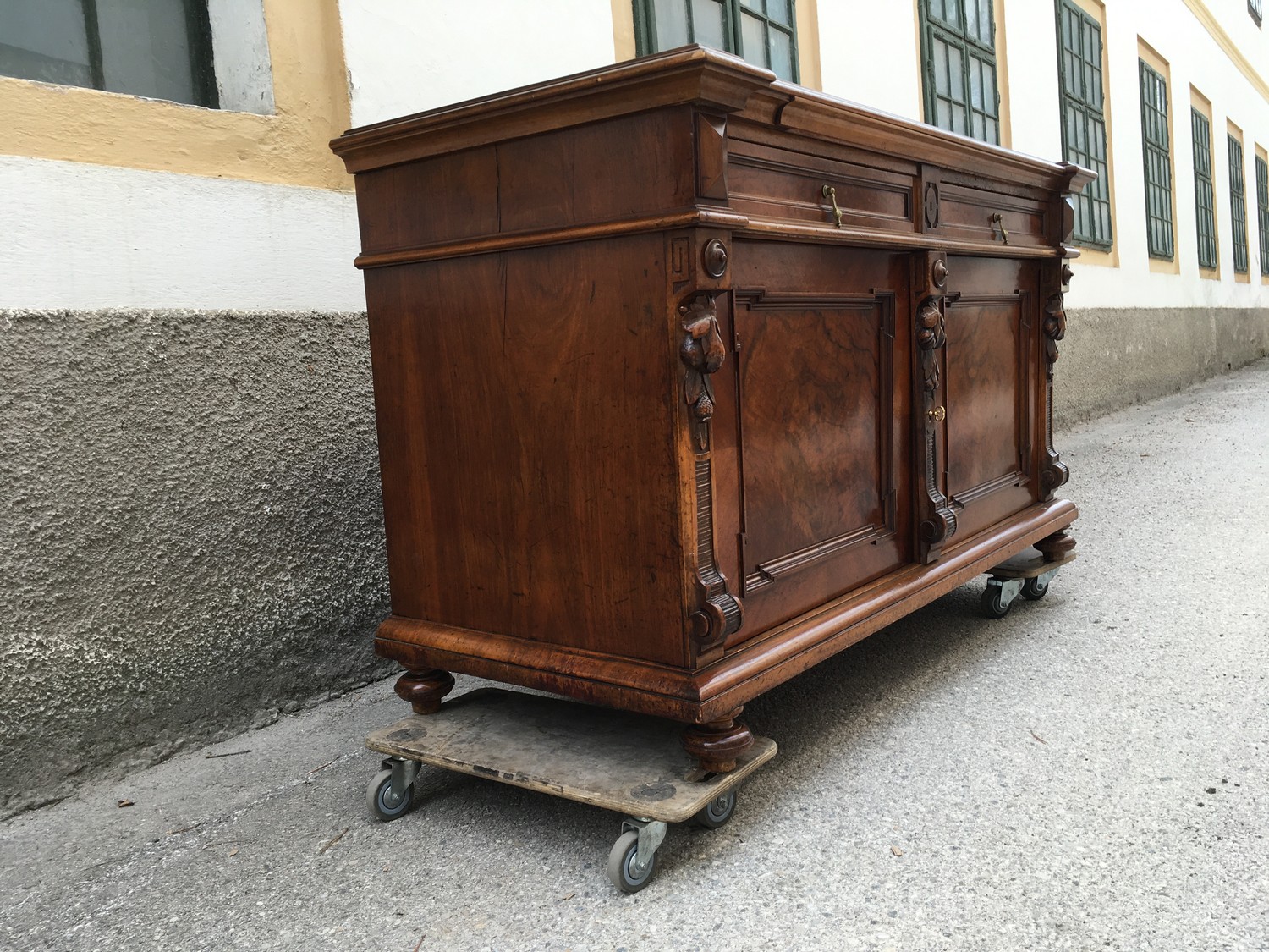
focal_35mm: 29
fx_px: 1063
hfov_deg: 61.7
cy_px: 476
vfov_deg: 48.2
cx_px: 634
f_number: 2.2
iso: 25
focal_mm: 4.15
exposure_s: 1/116
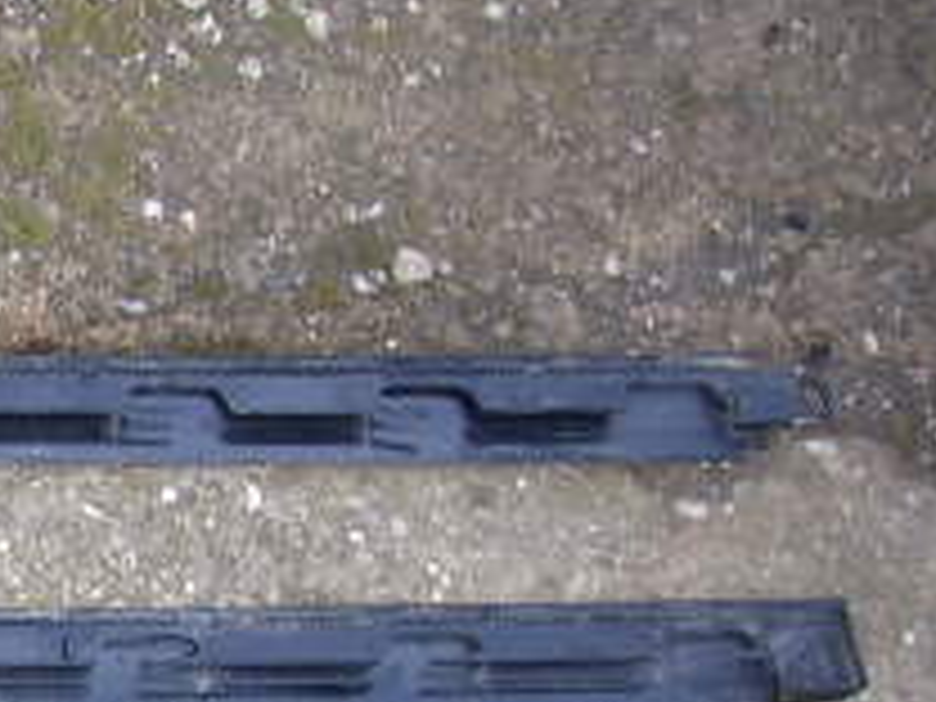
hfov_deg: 15.9
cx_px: -454
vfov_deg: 12.9
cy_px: 630
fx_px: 3083
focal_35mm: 114
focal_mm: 6.2
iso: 100
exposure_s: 1/30
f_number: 2.8
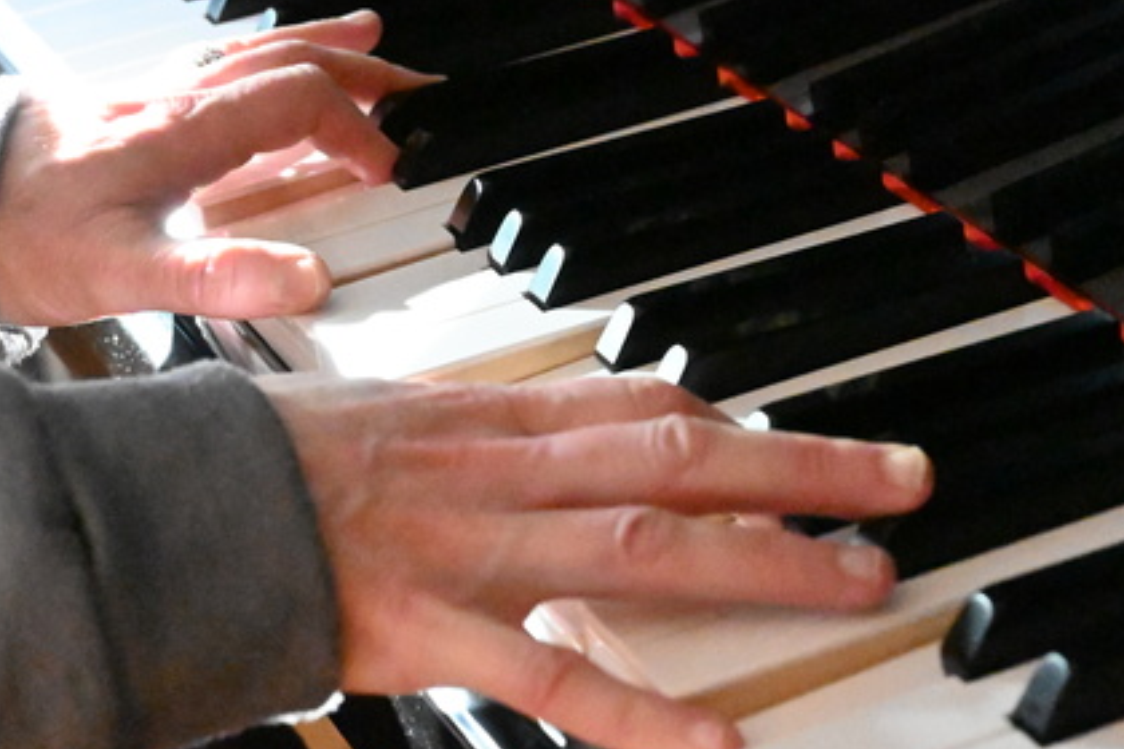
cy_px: 374
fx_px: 3144
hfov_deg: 20.3
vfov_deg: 13.6
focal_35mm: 101
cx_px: 514
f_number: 6.3
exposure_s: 1/500
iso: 51200
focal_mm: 47
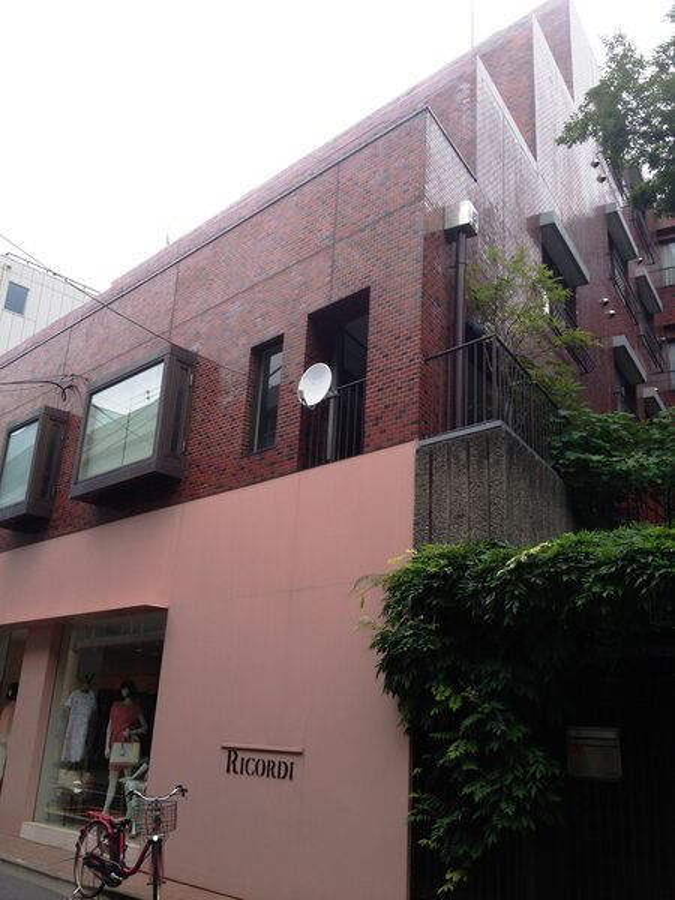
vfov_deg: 52.6
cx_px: 338
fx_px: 910
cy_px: 450
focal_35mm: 35
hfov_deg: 40.7
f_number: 2.4
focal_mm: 4.28
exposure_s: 1/699
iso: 50
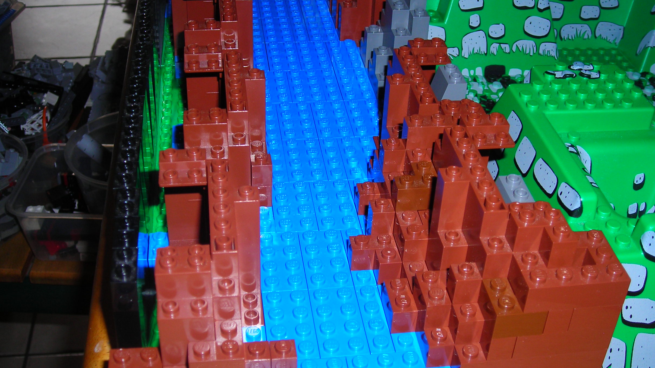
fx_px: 834
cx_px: 347
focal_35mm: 48
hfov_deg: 42.9
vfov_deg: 24.9
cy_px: 188
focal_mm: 6.8
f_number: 3.3
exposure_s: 1/60.1
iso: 50
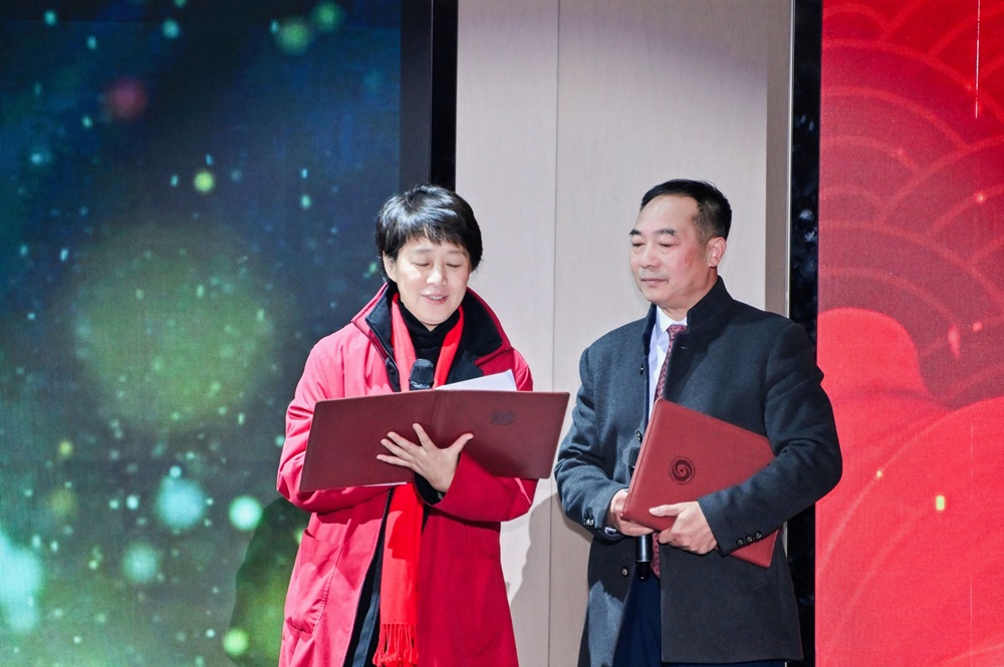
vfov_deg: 3.0
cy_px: 334
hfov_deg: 4.6
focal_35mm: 450
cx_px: 502
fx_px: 12539
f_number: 6.3
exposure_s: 1/125
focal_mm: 300
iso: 1250
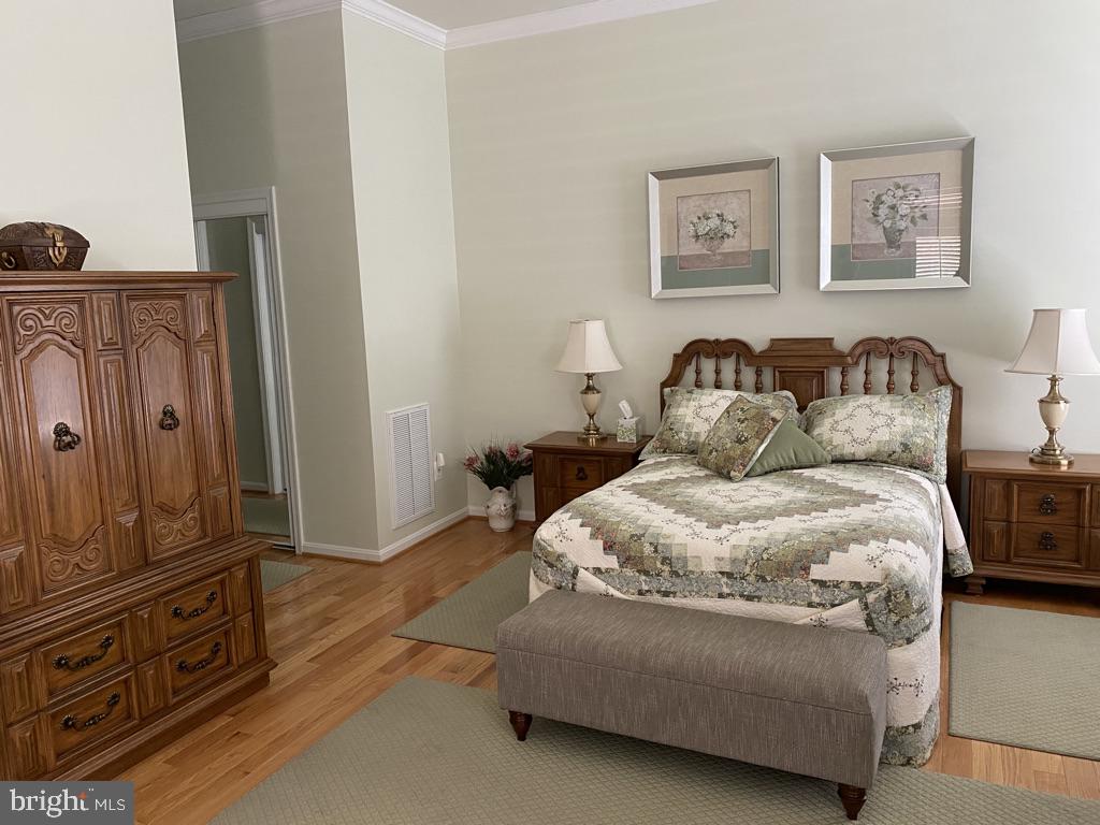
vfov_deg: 53.1
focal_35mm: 26
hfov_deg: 67.3
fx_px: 826
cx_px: 550
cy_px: 412
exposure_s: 1/60
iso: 320
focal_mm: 4.25
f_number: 1.8
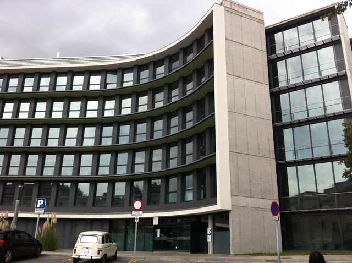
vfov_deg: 40.6
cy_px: 132
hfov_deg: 52.7
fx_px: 355
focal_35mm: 35
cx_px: 176
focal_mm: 3.85
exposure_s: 1/1257
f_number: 2.8
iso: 80
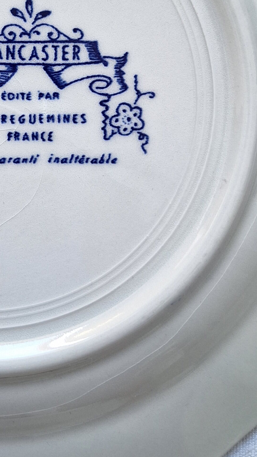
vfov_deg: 38.3
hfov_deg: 22.1
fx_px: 642
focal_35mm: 53
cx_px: 23
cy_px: 121
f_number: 1.8
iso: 50
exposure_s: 1/100
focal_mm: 5.54
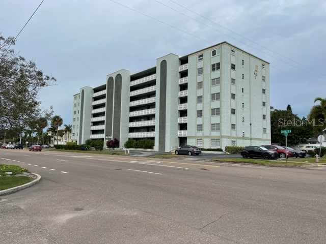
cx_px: 163
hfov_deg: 67.3
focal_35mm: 26
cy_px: 122
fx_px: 245
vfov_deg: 53.1
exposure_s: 1/3610
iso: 32
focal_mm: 4.2
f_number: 1.6
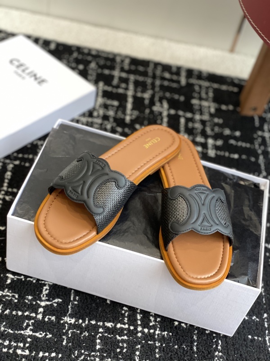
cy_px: 180
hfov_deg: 28.0
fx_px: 541
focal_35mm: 52
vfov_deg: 36.8
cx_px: 135
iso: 80
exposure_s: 1/122
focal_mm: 6
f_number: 2
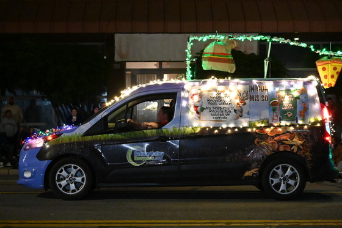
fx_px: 712
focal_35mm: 75
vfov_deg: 18.2
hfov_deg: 27.0
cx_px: 171
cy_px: 114
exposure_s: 1/80
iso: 12800
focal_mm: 50
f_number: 4.5
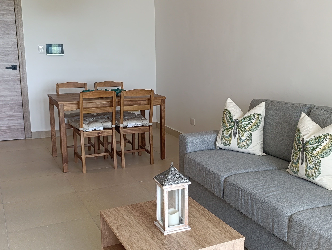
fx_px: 384
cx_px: 193
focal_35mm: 40
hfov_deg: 46.6
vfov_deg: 36.0
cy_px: 134
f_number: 1.6
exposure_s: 1/100
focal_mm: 6.14
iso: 320
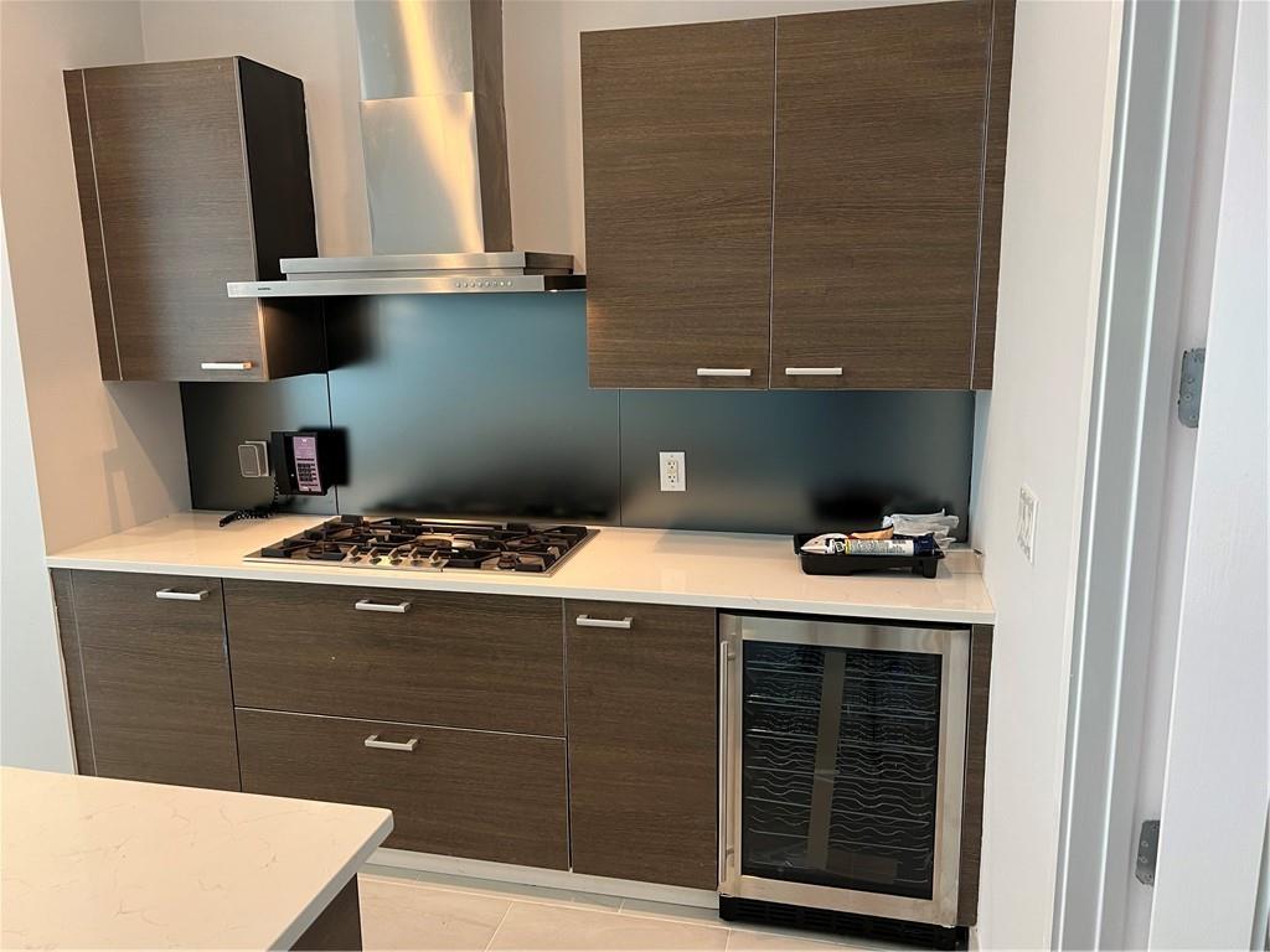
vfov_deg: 53.1
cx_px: 635
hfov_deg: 67.3
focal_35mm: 26
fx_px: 954
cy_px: 476
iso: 100
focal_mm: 5.7
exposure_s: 1/60
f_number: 1.5
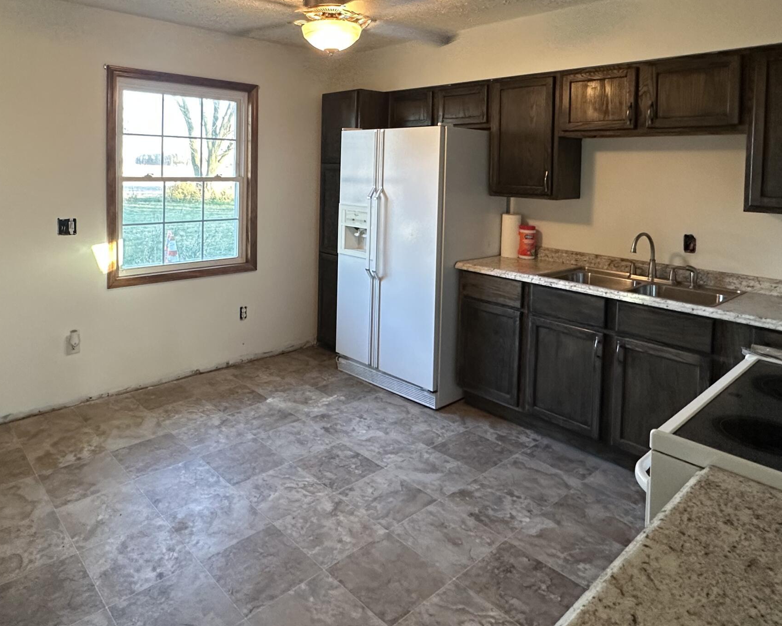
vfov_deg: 56.7
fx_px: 556
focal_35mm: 24
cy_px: 181
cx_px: 337
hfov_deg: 69.9
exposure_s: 1/60
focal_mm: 2.22
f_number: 2.2
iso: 250
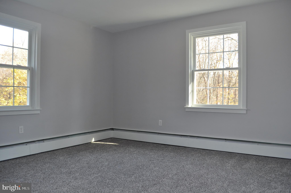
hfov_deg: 67.4
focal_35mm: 27
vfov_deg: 47.8
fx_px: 218
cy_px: 96
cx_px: 146
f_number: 5
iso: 400
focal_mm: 18
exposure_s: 1/100
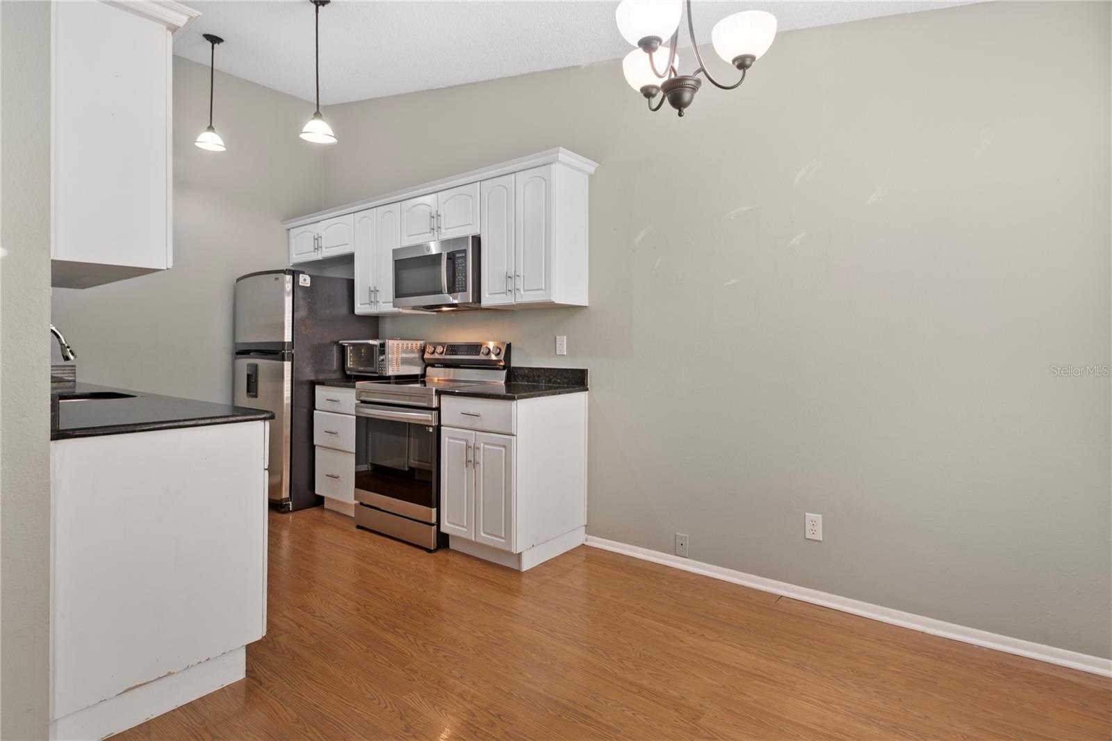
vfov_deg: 70.4
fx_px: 525
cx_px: 556
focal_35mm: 17
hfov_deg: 93.3
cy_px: 370
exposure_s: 1
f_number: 9
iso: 100
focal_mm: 11.5
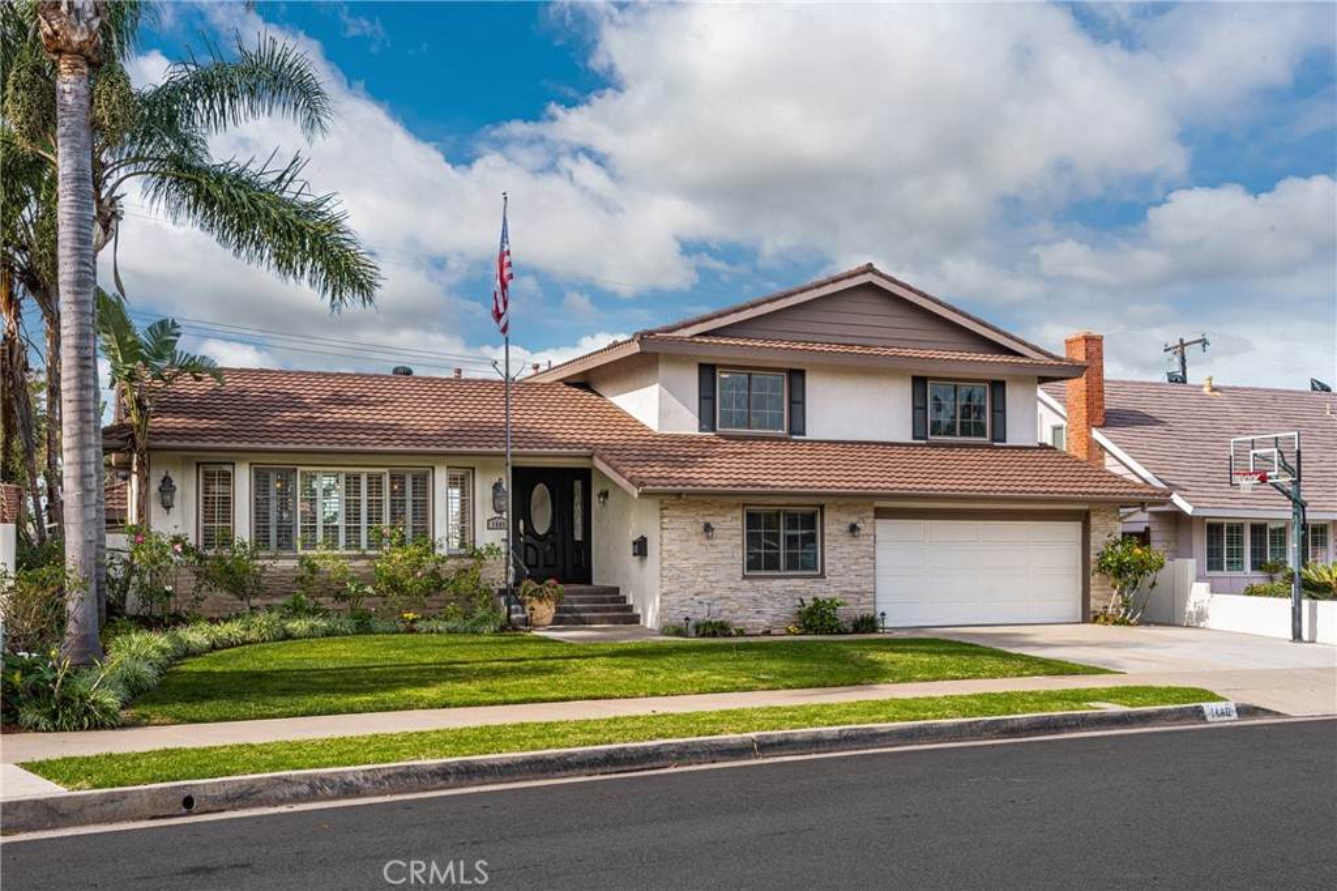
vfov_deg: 43.6
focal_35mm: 30
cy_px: 446
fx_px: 1114
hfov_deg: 61.9
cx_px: 668
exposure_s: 1/125
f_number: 18
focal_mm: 30
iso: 125
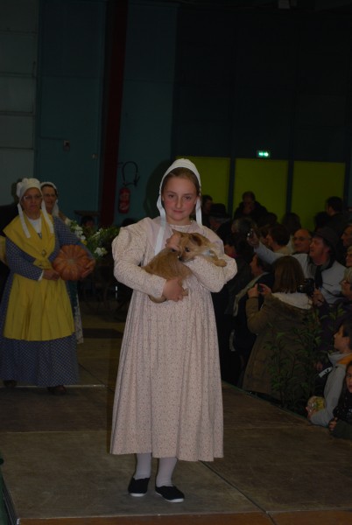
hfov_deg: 19.0
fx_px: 1052
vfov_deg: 28.0
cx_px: 176
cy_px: 262
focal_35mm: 72
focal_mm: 48
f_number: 5.6
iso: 220
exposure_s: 1/60
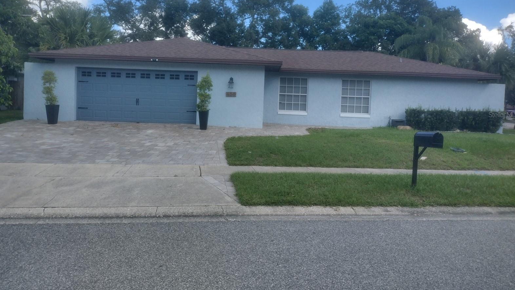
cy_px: 114
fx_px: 410
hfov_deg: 64.3
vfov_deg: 38.7
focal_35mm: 30
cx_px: 257
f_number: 1.7
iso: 100
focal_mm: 4.71
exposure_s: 1/1648
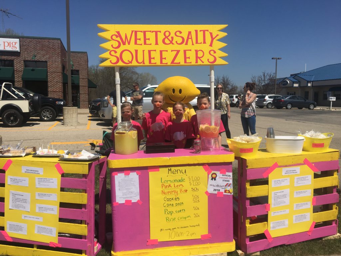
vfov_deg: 48.2
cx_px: 170
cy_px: 128
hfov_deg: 61.7
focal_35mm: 29
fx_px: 286
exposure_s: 1/3663
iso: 25
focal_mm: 4.15
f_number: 2.2
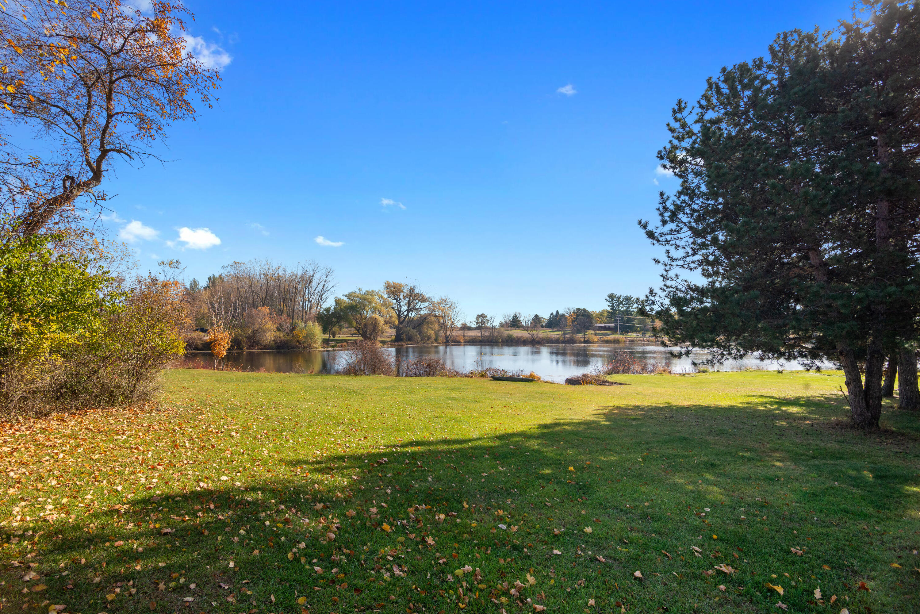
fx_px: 767
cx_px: 460
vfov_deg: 43.6
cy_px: 307
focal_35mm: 30
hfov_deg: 61.9
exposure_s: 1/1000
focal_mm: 30
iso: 320
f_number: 8
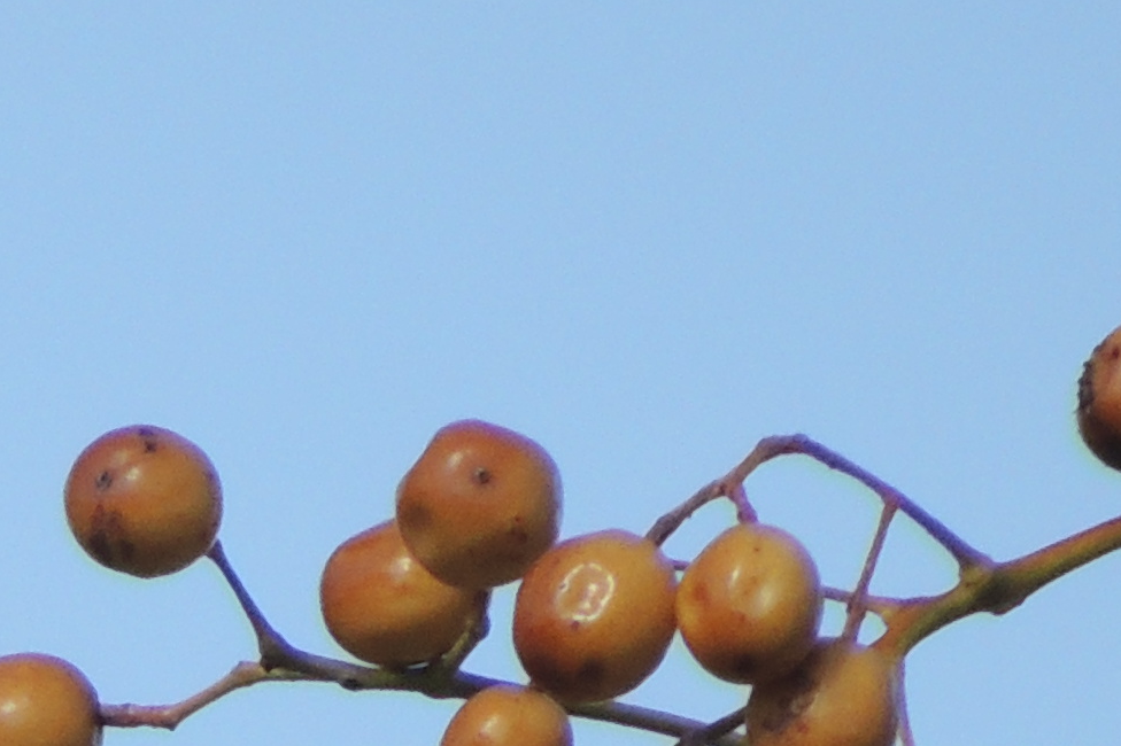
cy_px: 1844
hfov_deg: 0.4
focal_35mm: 4912
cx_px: -464
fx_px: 152894
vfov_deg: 0.3
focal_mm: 180
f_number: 5.9
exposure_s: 1/500
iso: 160
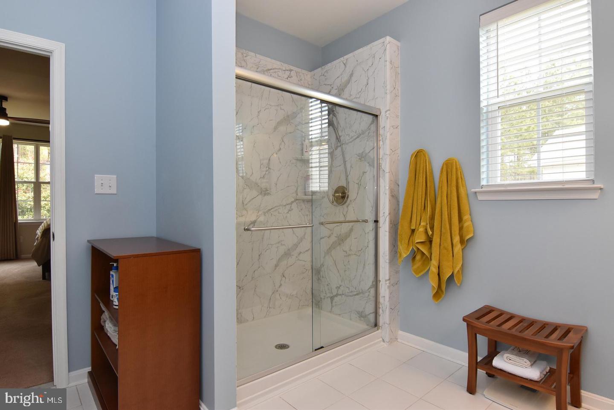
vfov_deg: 67.5
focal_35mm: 18
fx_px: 307
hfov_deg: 90.0
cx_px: 307
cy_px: 205
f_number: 10
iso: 800
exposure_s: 1/60
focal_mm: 12
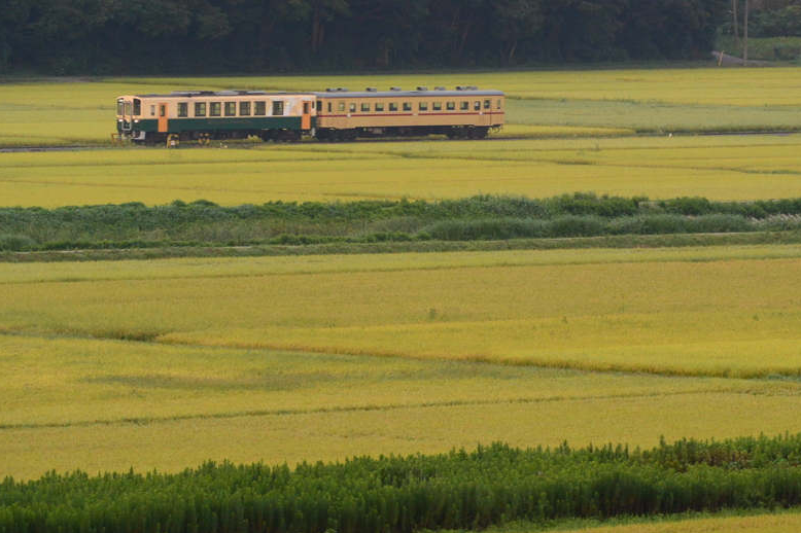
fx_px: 8696
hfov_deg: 5.3
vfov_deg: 3.5
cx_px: 410
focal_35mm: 391
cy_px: 269
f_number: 5.6
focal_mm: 110
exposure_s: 1/100
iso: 400
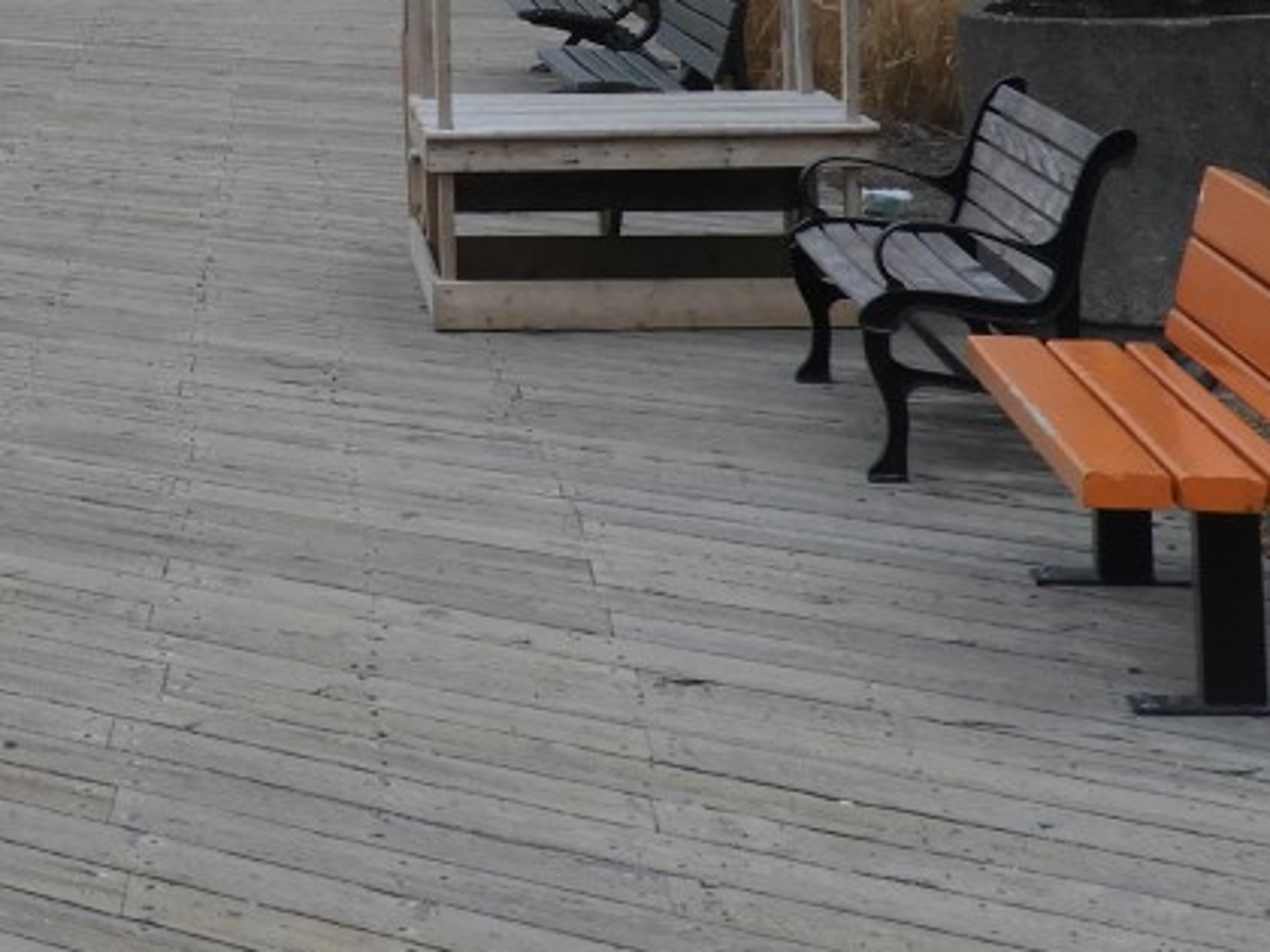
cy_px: -496
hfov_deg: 13.7
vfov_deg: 10.4
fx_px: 5026
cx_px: -484
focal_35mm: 137
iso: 100
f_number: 3.8
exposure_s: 1/400
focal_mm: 7.2
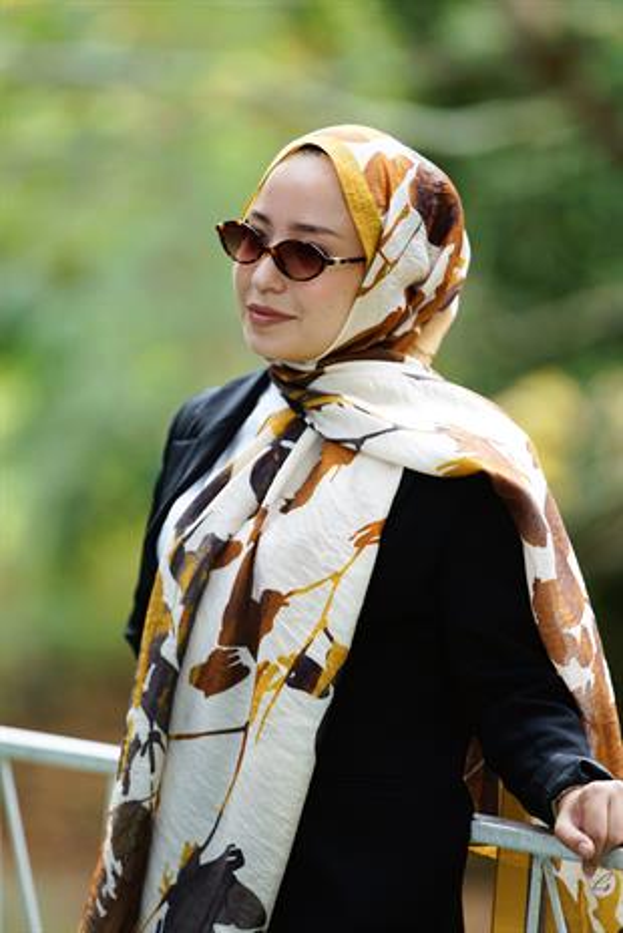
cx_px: 312
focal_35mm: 200
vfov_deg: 10.3
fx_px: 5184
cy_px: 466
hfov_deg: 6.9
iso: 200
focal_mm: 200
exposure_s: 1/100
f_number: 2.8
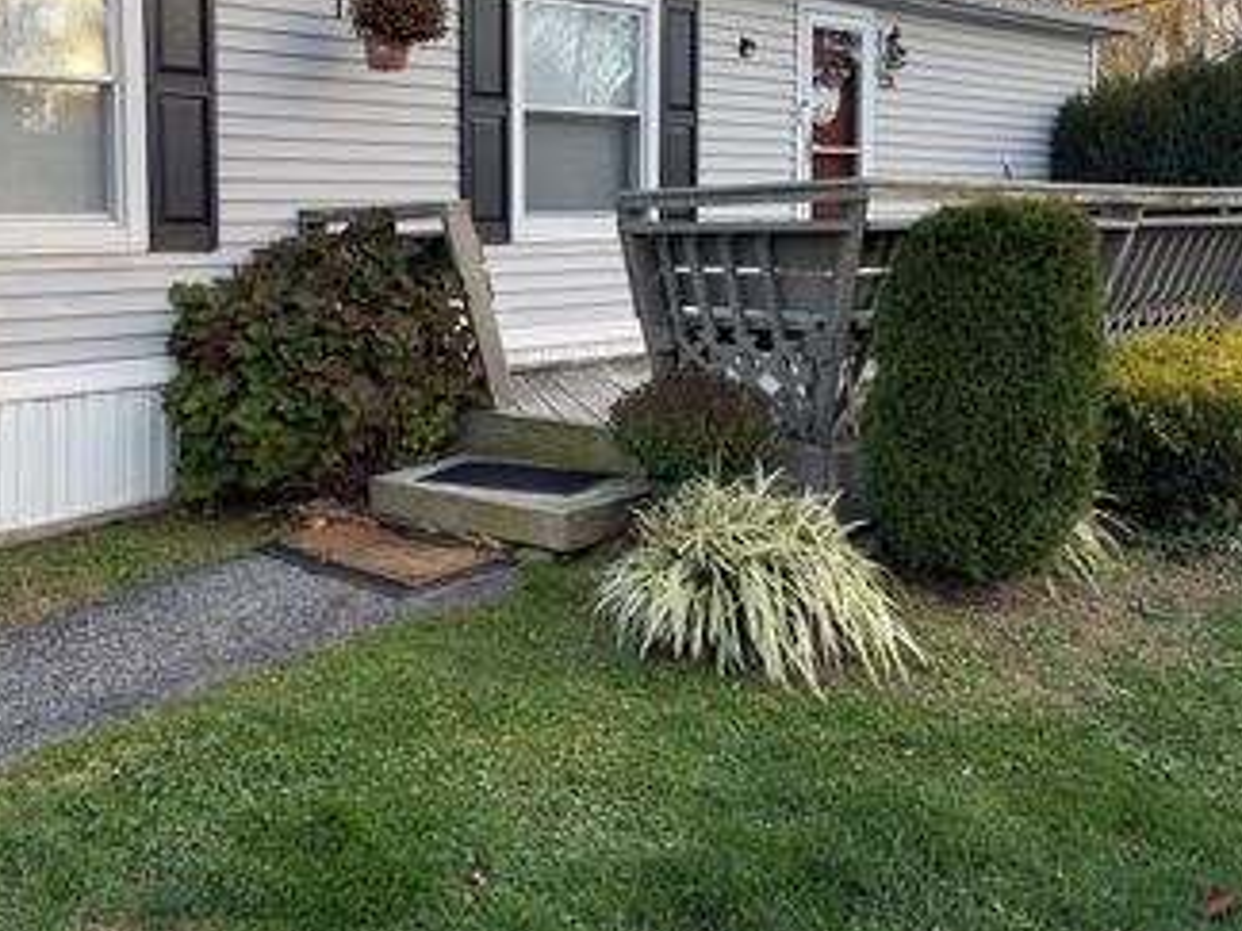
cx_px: 326
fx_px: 1328
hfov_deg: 48.4
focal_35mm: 37
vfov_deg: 38.2
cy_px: 301
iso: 100
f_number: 1.78
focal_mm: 6.76
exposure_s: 1/722
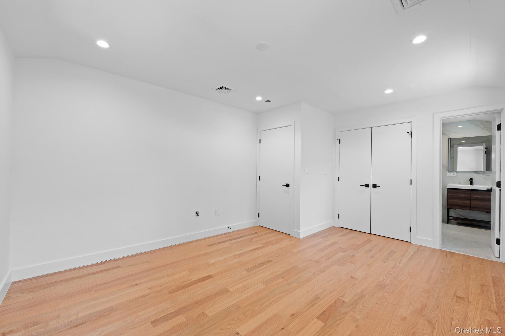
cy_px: 168
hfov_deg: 104.3
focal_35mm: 14
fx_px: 196
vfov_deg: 81.2
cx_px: 252
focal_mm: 14
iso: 200
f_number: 8
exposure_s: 1/5
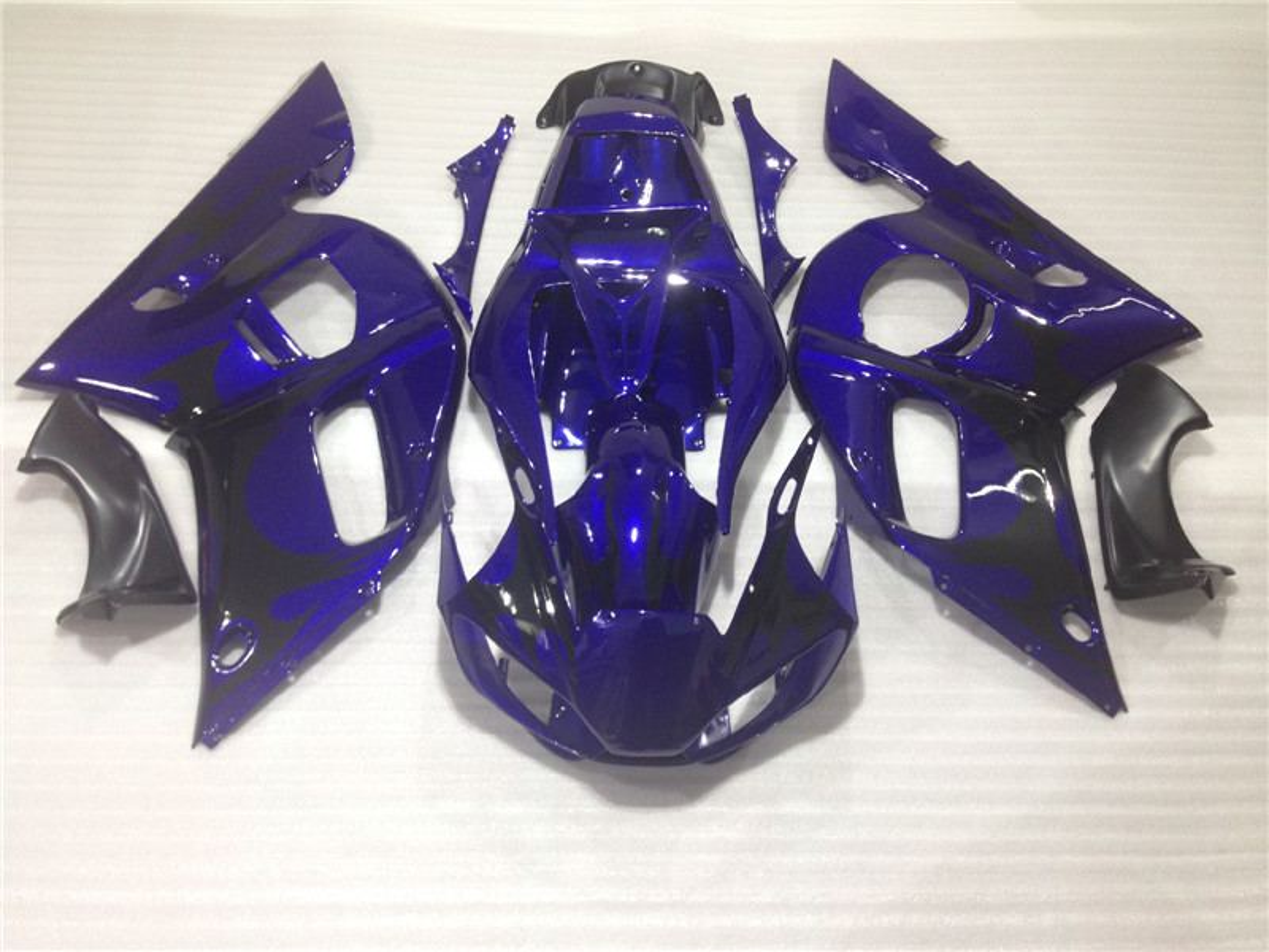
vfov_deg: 42.9
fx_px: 1210
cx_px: 634
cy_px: 476
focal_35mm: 33
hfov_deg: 55.4
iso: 64
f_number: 2.4
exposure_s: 1/30
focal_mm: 4.12
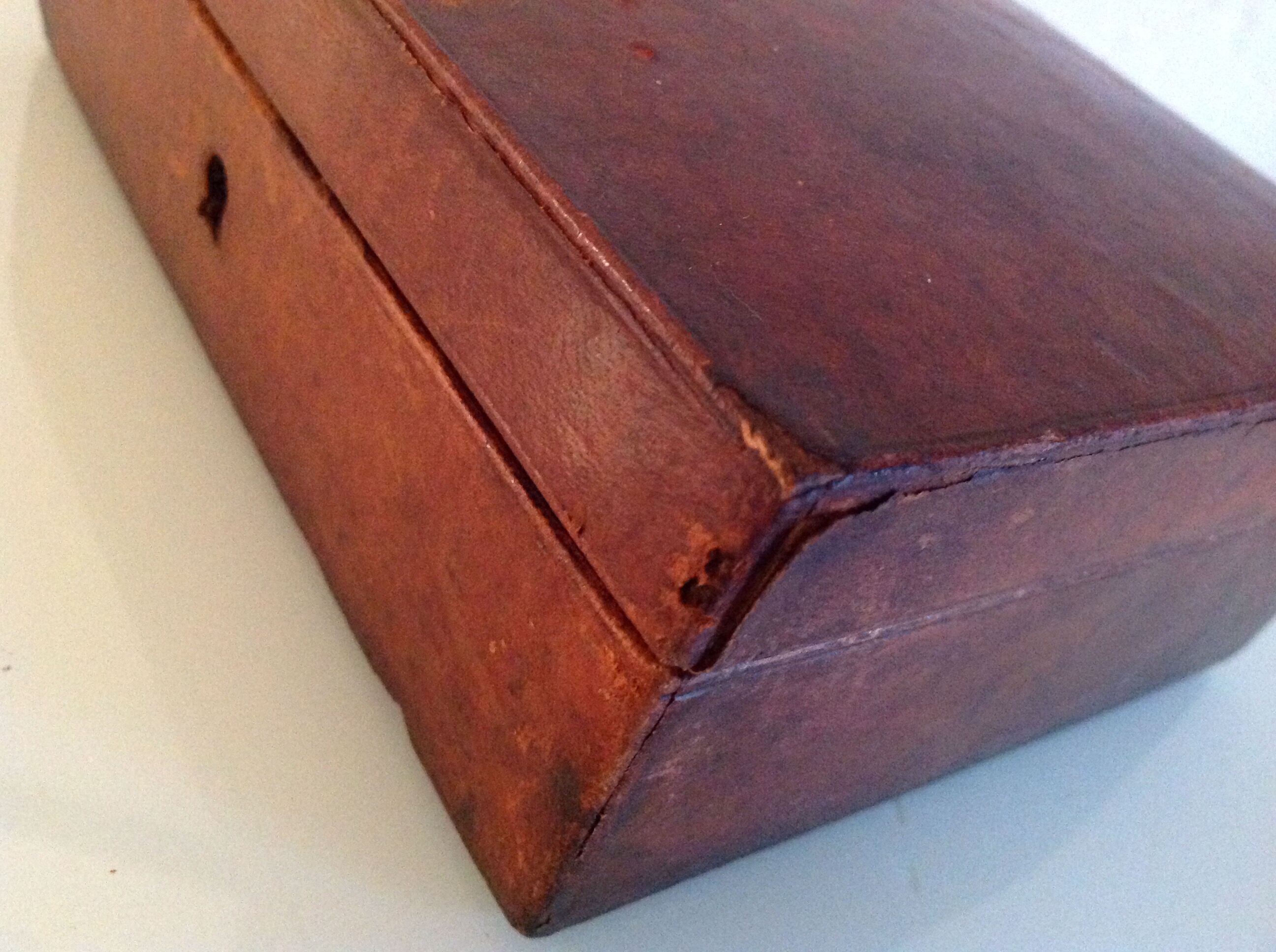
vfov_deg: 40.6
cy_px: 476
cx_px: 638
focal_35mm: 35
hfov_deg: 52.7
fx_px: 1288
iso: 800
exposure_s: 1/17
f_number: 2.4
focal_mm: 4.28
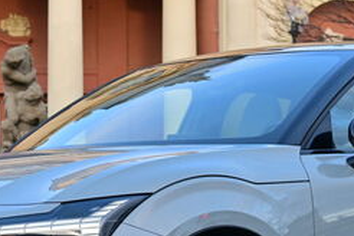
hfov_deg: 12.7
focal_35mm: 161
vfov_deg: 8.5
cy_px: 219
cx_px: 134
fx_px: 1586
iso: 250
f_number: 6
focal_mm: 43
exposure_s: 1/160
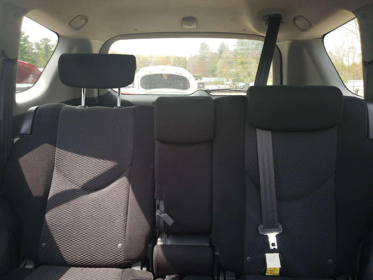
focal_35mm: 26
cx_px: 186
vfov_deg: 53.1
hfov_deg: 67.3
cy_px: 140
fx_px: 280
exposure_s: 1/130
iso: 50
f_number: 1.5
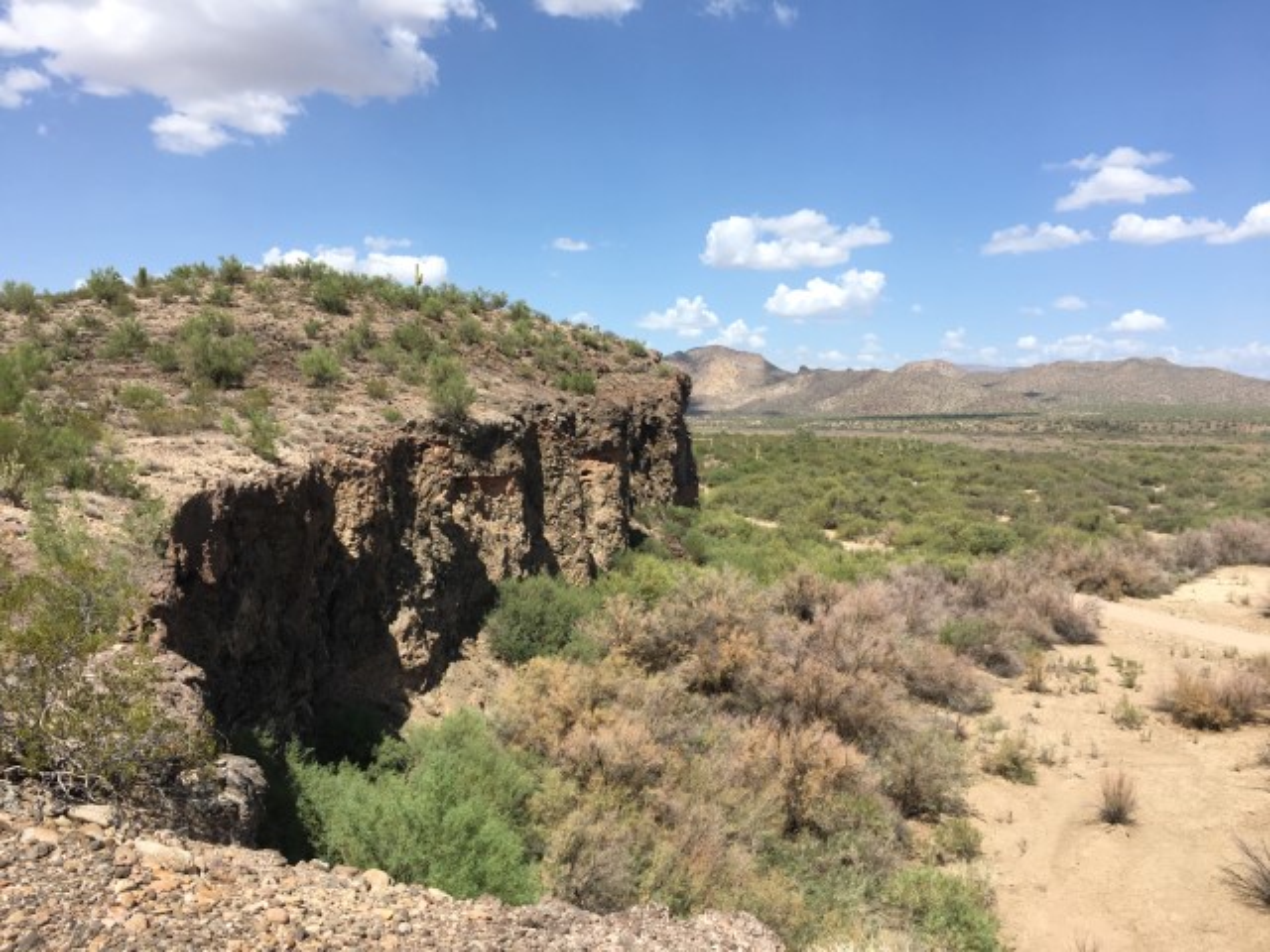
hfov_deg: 61.7
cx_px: 635
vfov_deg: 48.2
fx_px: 1064
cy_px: 476
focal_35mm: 29
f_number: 2.2
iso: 25
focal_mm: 4.15
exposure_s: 1/1789
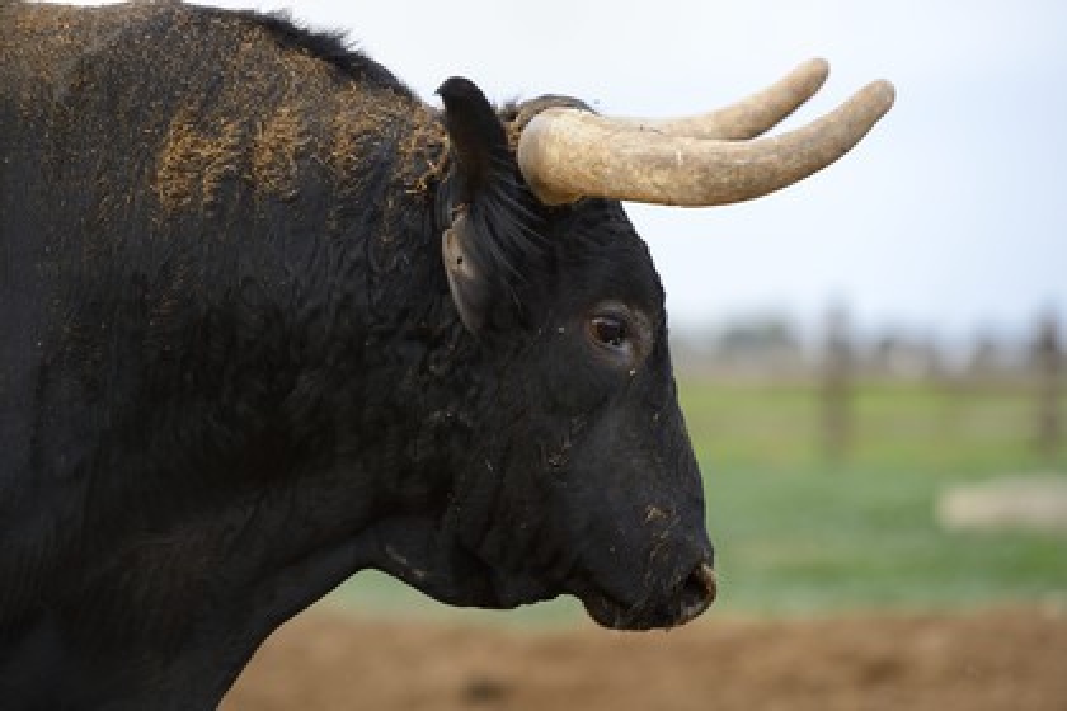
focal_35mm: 175
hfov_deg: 11.7
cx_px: 534
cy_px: 356
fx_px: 5186
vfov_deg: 7.8
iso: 800
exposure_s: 1/500
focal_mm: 175
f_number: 3.5
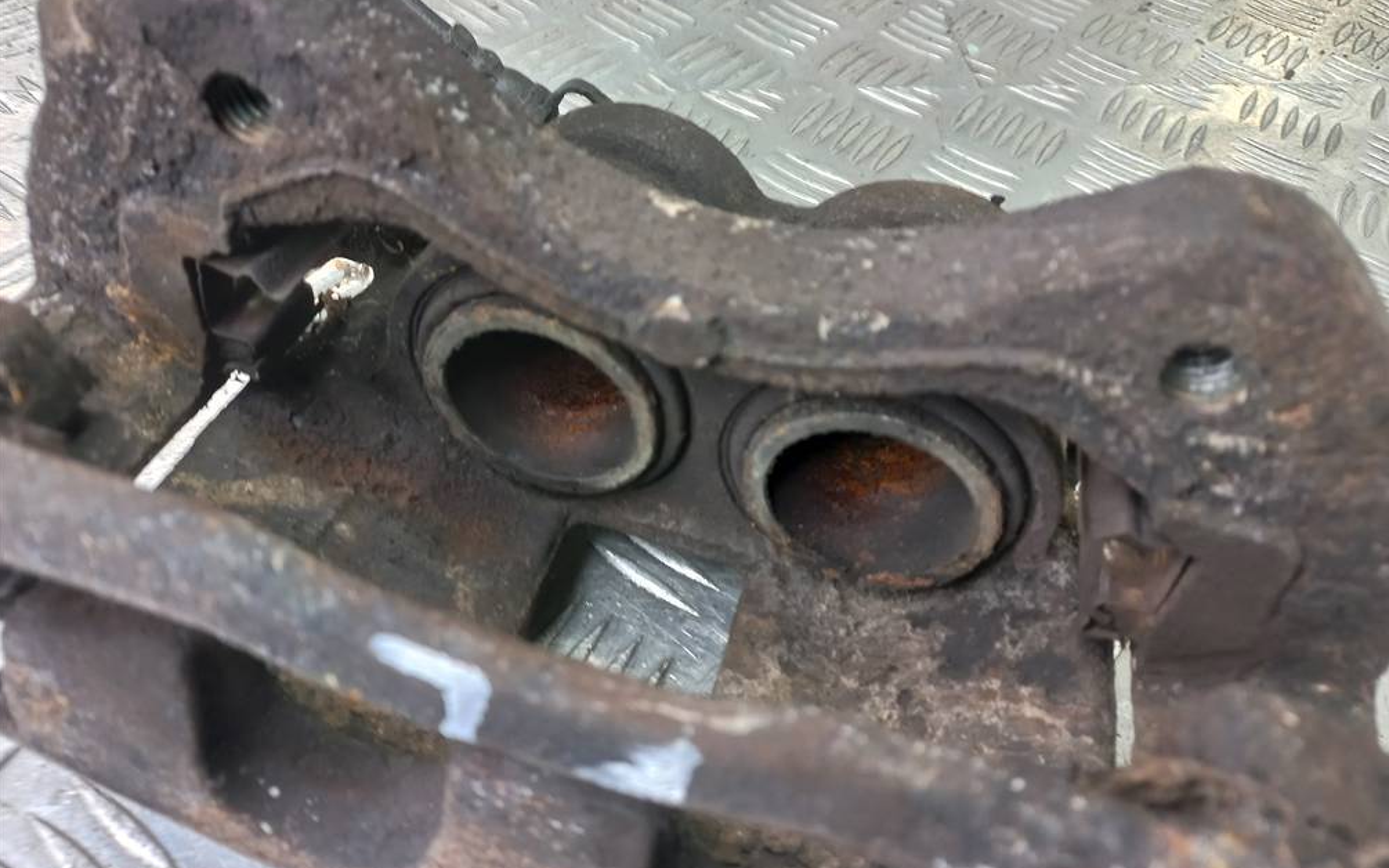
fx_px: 1022
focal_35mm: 27
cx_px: 703
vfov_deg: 45.9
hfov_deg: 68.4
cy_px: 369
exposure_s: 1/50
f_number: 1.8
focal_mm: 4.6
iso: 125
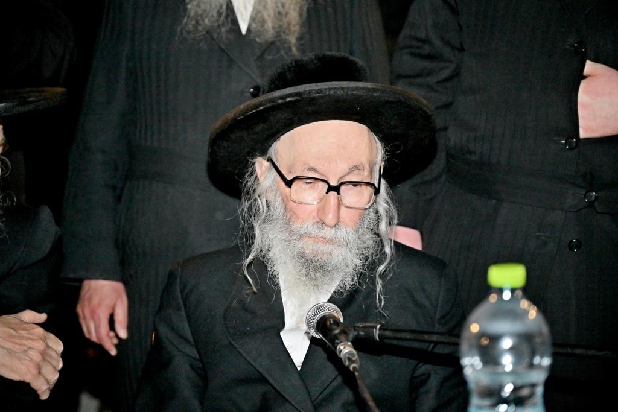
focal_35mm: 120
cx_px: 309
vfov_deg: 11.4
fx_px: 2060
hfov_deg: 17.1
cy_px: 206
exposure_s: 1/125
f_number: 4
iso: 2500
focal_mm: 120
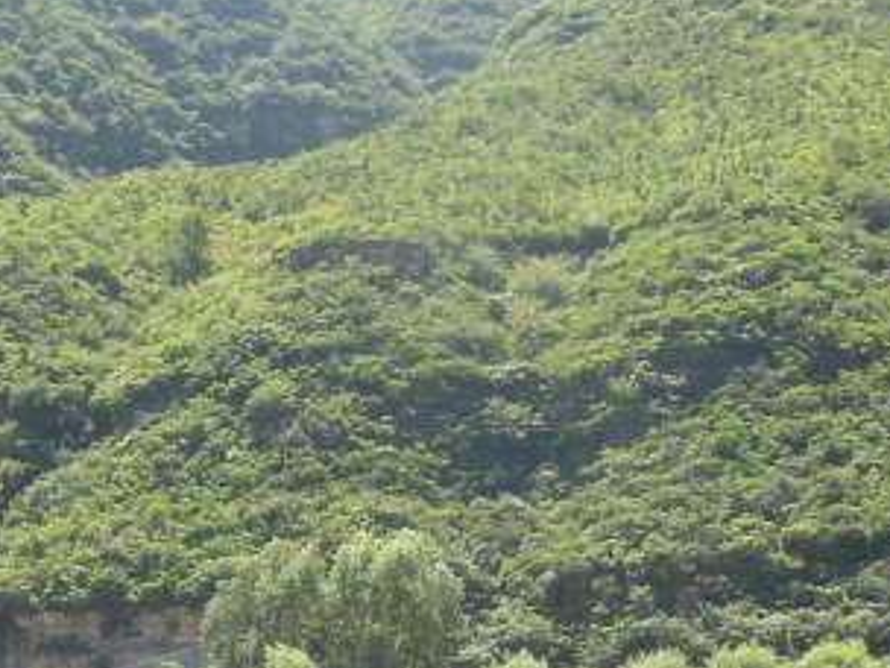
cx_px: -190
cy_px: 527
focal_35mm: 128
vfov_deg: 11.5
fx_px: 3291
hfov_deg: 14.9
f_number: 3.6
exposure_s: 1/400
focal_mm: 6.8
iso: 125
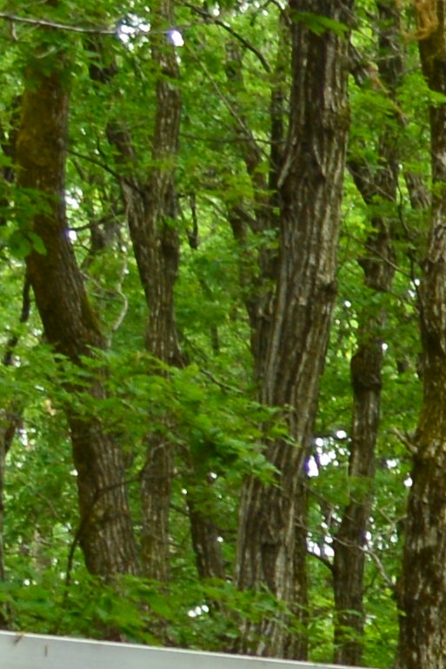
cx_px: 1732
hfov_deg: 5.7
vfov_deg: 9.5
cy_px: 988
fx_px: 3919
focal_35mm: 211
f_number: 4.5
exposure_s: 1/80
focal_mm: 18
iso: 200
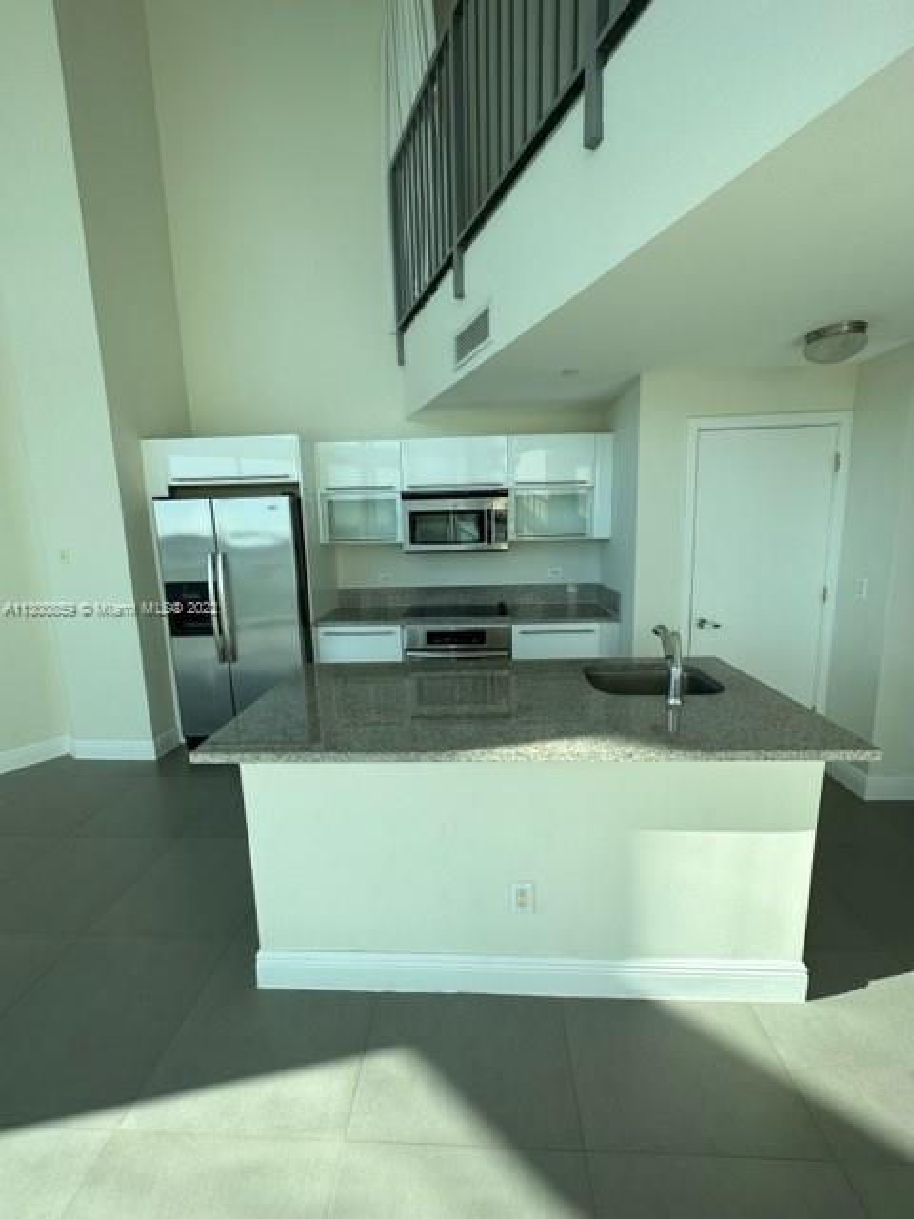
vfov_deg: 102.1
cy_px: 610
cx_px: 457
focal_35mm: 14
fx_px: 493
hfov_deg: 85.7
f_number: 2.2
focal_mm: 2.22
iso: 40
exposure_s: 1/749
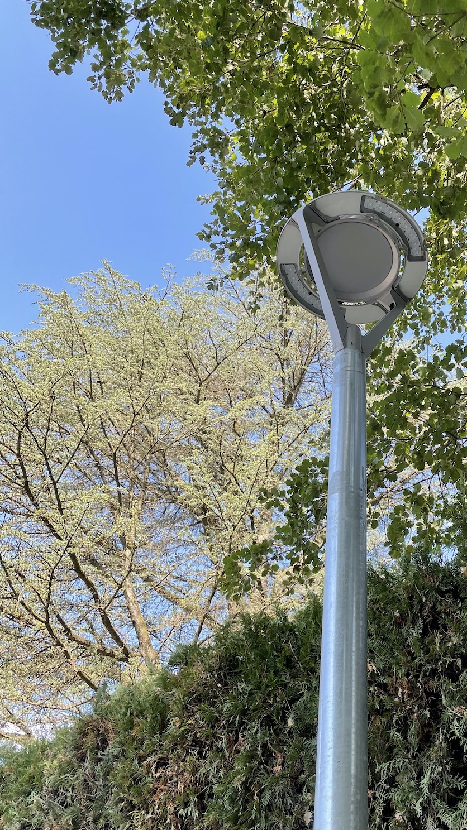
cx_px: 353
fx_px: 793
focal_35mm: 36
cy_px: 425
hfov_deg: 32.2
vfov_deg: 55.3
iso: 32
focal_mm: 4.2
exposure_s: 1/553
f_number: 1.6
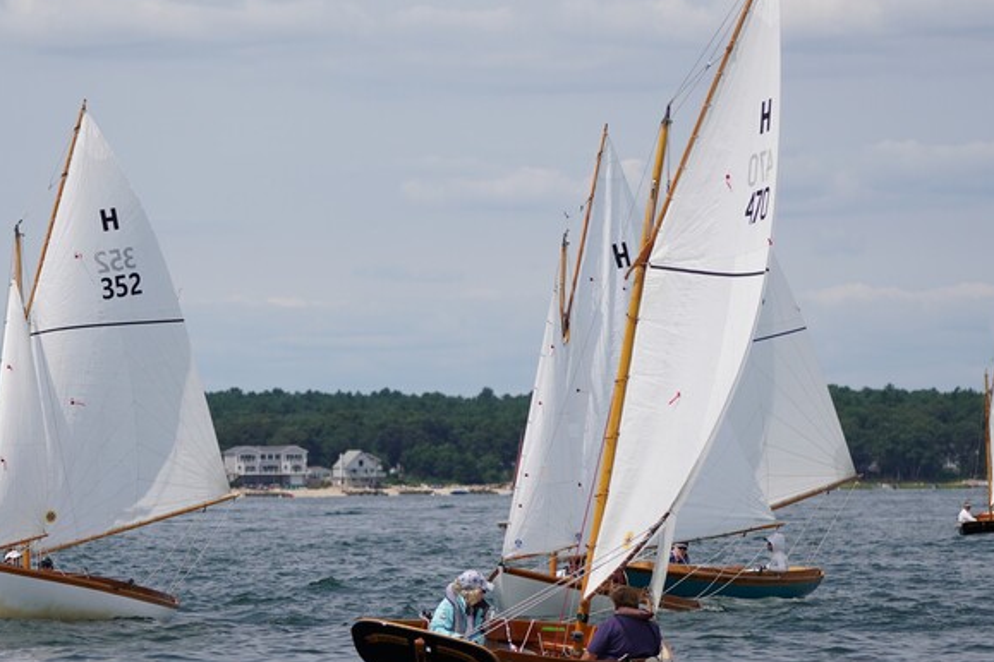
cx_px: 405
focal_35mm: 311
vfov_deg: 4.4
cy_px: 320
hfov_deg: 6.6
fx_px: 8586
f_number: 5
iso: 125
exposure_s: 1/1250
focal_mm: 150
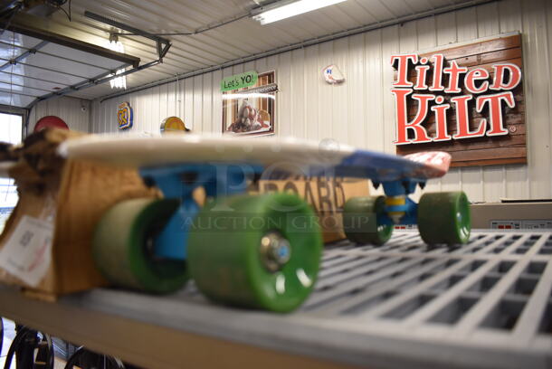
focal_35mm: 27
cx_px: 276
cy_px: 184
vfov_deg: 48.0
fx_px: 414
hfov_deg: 67.3
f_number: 3.5
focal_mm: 18
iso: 1000
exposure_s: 1/125
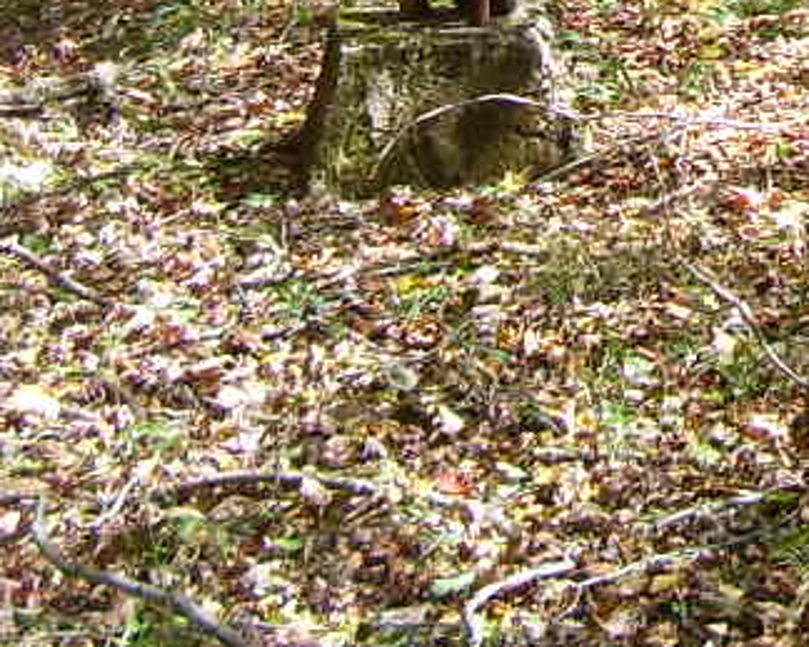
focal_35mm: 123
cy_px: -450
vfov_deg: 11.7
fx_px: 2944
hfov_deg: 14.5
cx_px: 1238
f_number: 2.7
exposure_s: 1/250
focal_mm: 5.6
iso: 80
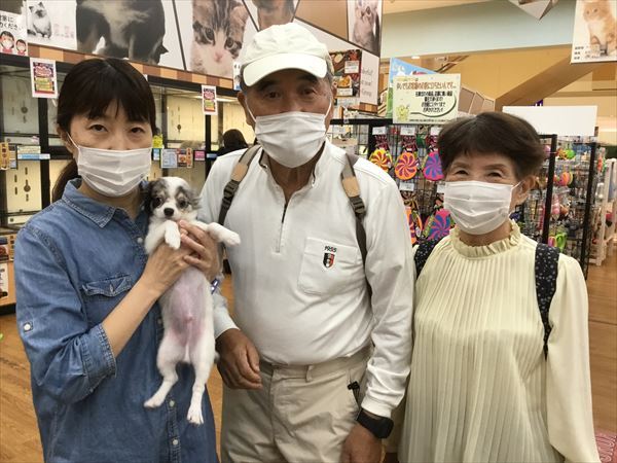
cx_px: 308
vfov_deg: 45.4
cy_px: 232
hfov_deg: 58.4
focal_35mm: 31
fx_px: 553
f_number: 2.4
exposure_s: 1/33
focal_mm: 3.3
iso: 64
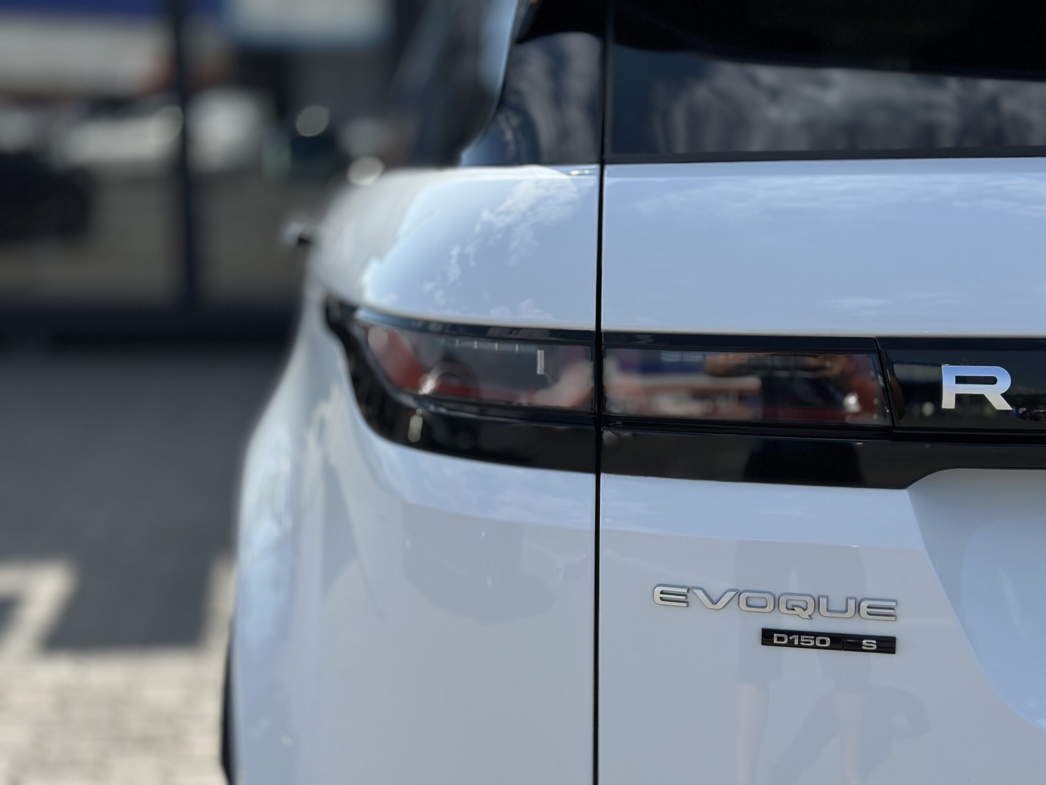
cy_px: 392
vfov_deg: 30.3
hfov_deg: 39.7
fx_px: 1450
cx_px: 523
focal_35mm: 48
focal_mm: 6.86
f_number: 1.78
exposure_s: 1/7634
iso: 100
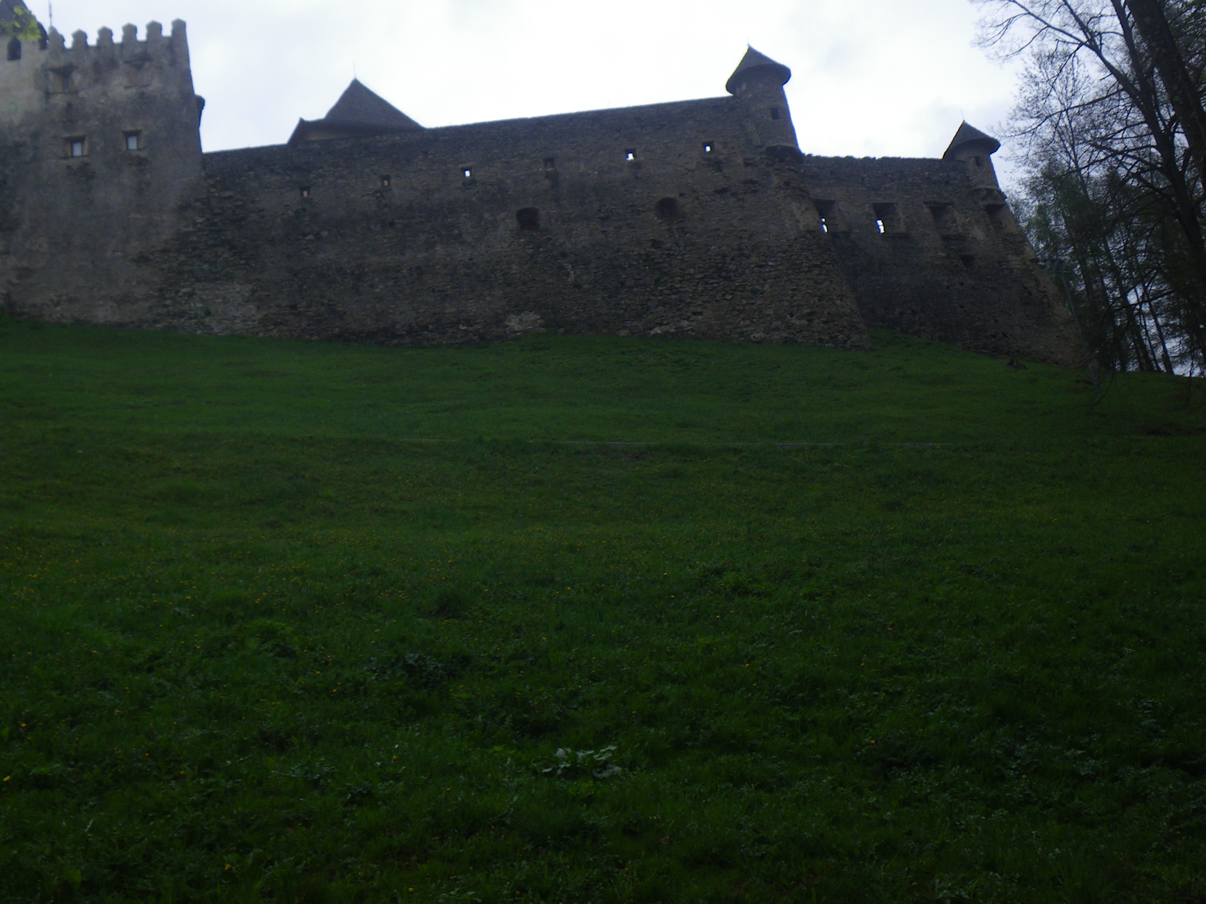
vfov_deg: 37.3
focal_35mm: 38
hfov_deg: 48.2
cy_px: 301
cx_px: 406
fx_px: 1324
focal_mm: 5
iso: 50
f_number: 4.2
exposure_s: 1/320
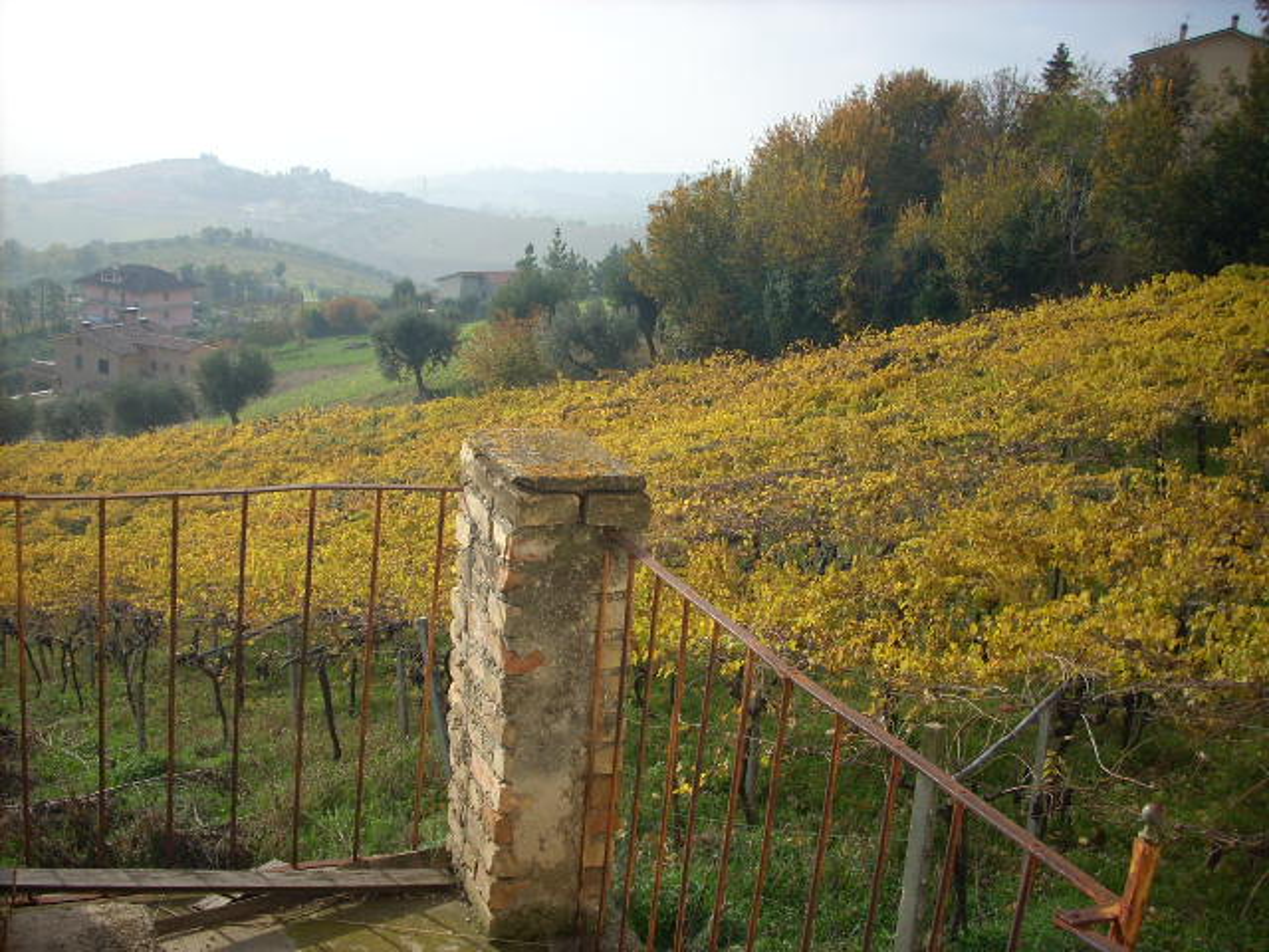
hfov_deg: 50.1
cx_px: 634
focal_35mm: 37
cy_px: 476
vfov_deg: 38.7
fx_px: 1356
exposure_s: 1/201
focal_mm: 6.2
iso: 64
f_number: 5.6
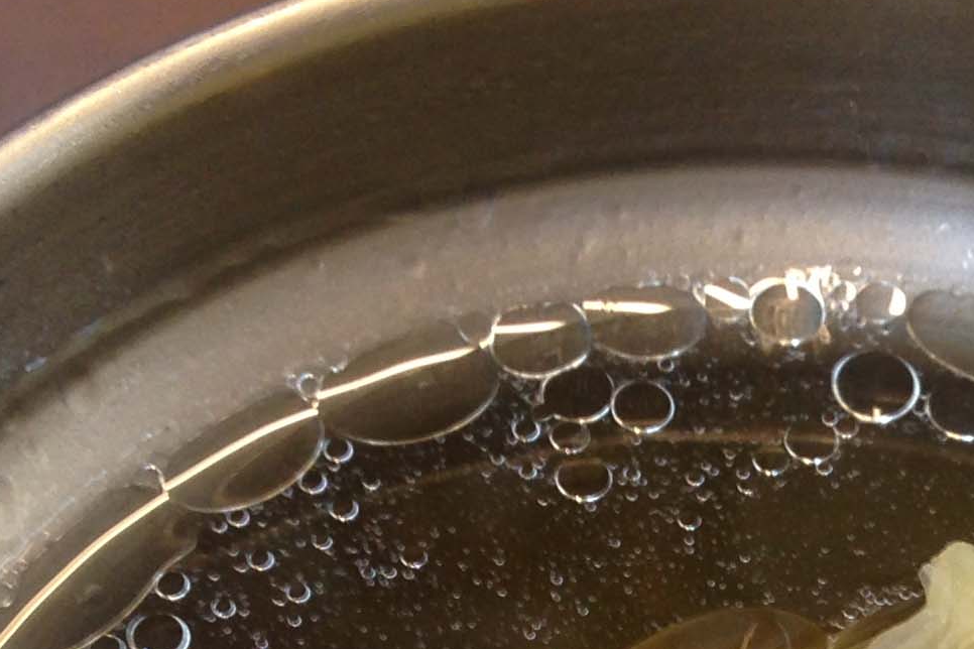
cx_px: 784
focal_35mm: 116
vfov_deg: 11.1
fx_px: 3138
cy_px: 1139
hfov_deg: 17.5
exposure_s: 1/20
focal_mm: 4.12
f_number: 2.4
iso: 80
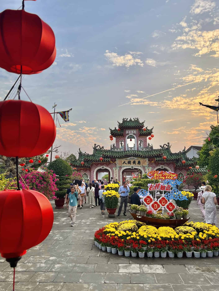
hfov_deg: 53.1
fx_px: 219
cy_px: 146
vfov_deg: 67.3
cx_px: 110
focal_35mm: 26
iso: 50
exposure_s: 1/1553
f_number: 1.5
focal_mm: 5.7
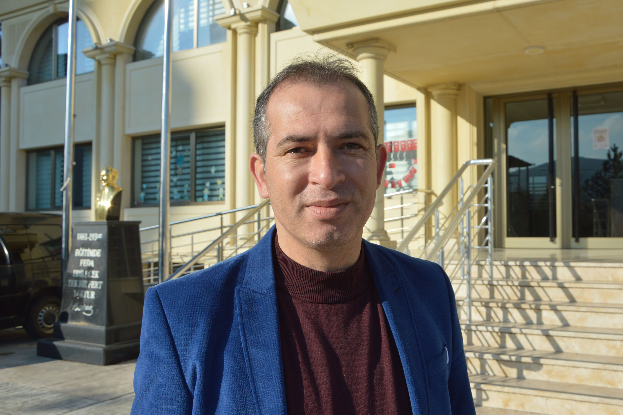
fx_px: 545
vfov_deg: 41.7
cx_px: 312
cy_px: 208
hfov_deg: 59.5
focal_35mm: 32
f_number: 9
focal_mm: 21
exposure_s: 1/320
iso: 100
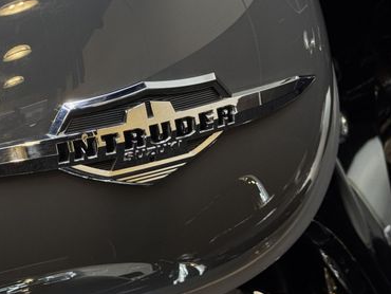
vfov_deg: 17.8
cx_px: 116
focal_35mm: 83
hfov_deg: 23.4
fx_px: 938
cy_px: 135
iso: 80
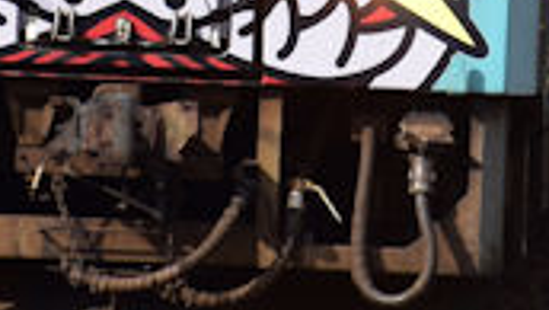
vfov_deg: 1.4
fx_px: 12600
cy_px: -224
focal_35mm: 865
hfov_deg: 2.5
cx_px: 458
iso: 200
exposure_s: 1/640
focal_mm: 140
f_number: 5.6
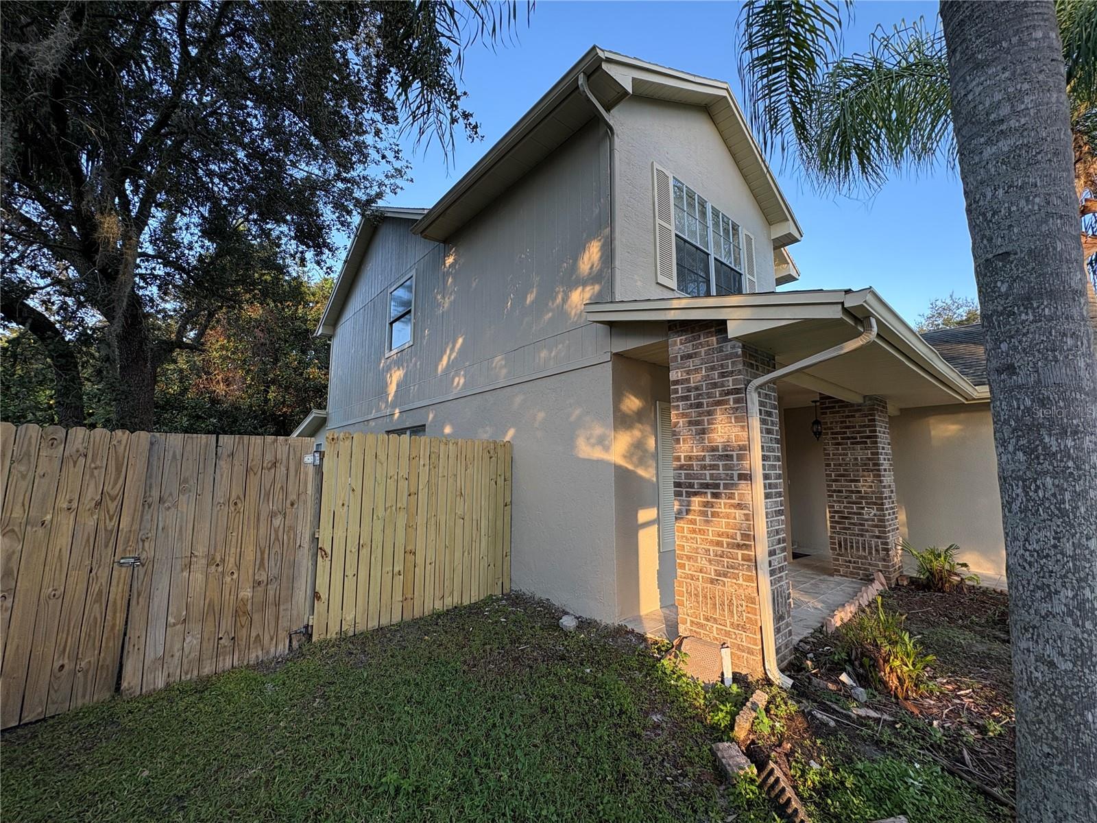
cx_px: 548
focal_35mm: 14
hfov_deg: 102.1
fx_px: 444
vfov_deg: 85.7
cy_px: 412
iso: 50
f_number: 2.2
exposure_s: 1/149
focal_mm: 2.22
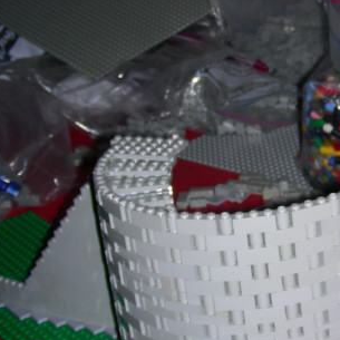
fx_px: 978
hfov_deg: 19.1
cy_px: 135
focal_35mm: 88
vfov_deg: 19.7
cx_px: 349
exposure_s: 1/60.1
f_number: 3.5
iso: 50
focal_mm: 6.3
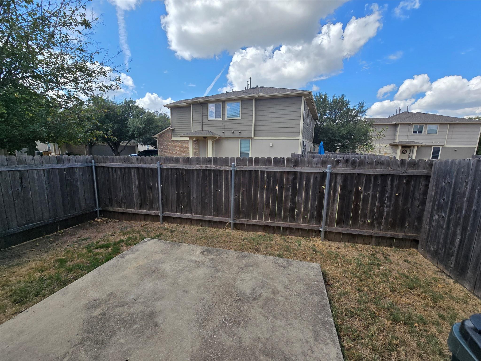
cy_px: 180
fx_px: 181
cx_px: 240
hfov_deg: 106.2
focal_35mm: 13
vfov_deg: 89.9
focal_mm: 2.2
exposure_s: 1/1951
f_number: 2.2
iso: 50
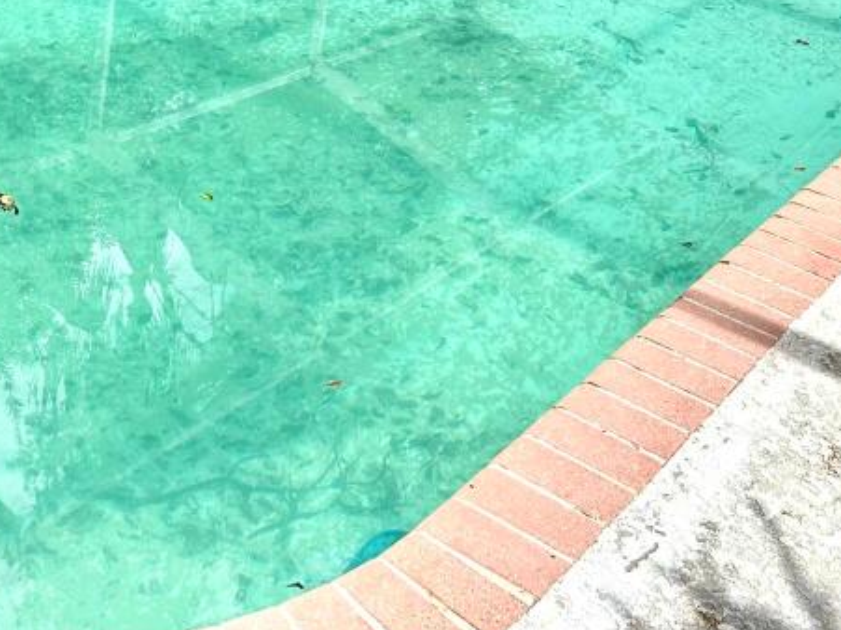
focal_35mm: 59
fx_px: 1433
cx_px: 481
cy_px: -67
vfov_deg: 23.3
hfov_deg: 32.7
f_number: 1.5
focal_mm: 5.7
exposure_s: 1/2045
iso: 50
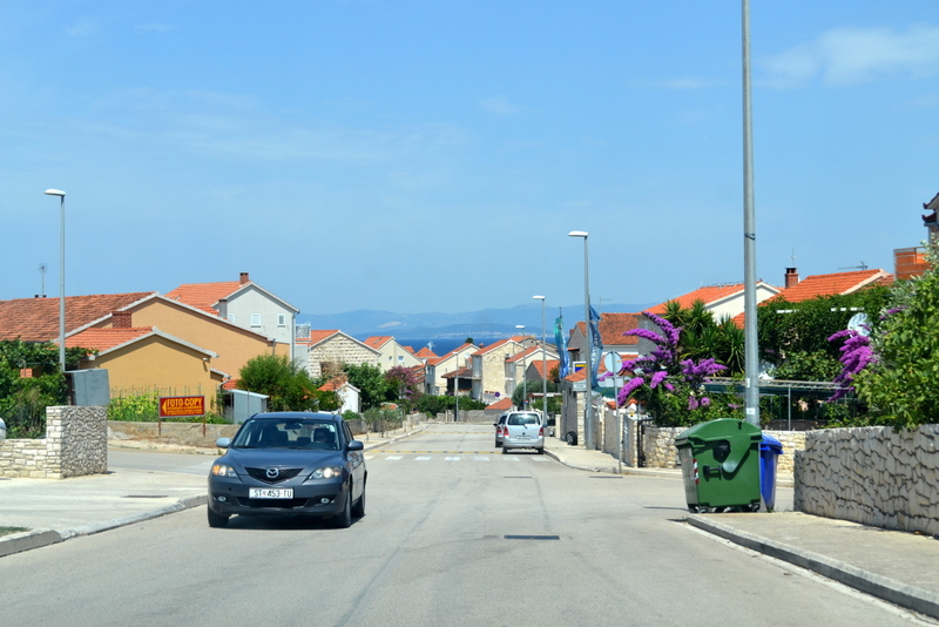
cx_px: 470
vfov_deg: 25.1
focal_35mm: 54
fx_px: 1409
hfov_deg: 36.9
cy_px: 314
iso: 100
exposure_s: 1/400
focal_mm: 36
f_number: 7.1
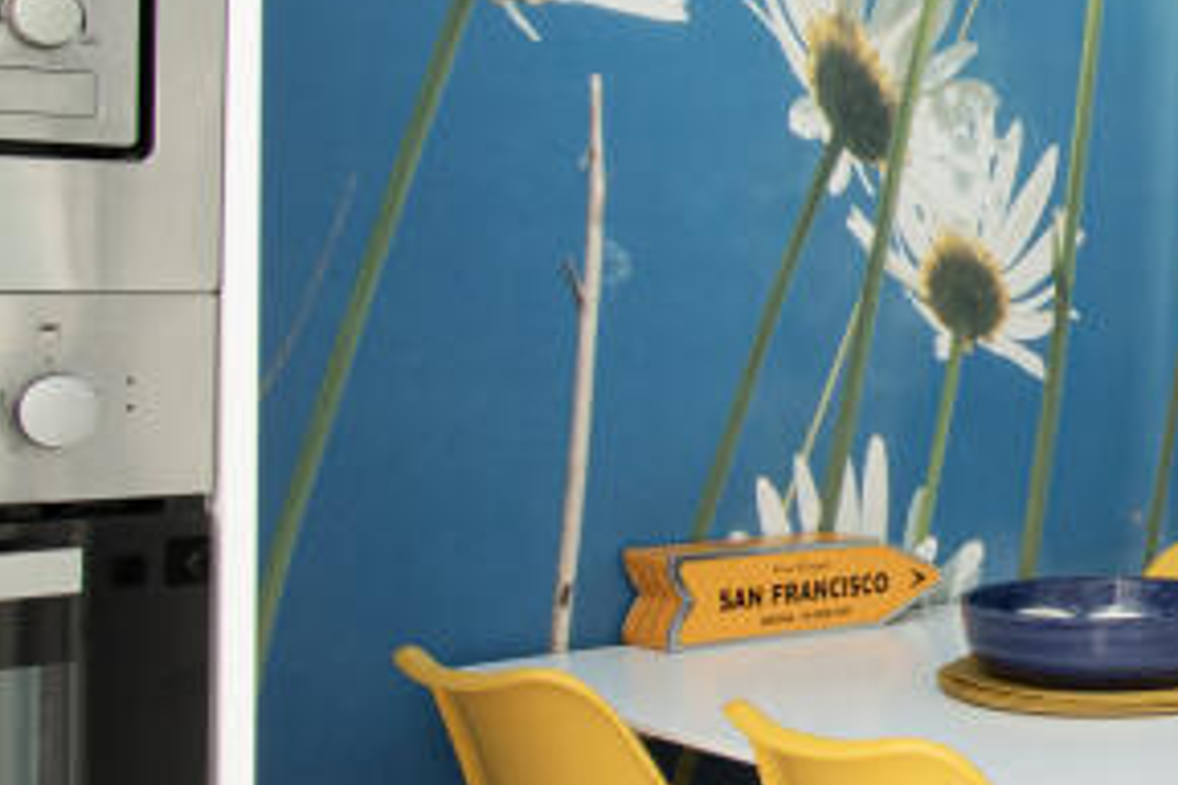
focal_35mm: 64
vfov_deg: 21.2
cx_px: 1370
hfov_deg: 28.0
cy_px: 323
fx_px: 2094
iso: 200
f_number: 10
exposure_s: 1/8
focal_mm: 12
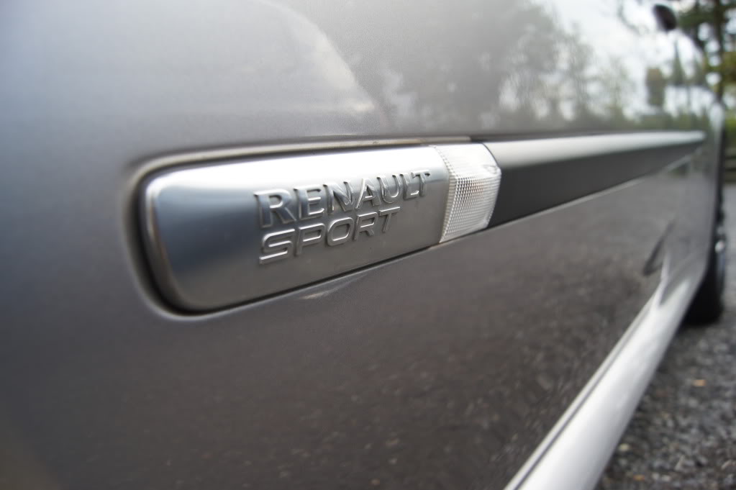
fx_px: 552
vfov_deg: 47.9
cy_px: 245
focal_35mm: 27
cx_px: 368
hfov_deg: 67.4
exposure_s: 1/60
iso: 100
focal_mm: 18
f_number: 5
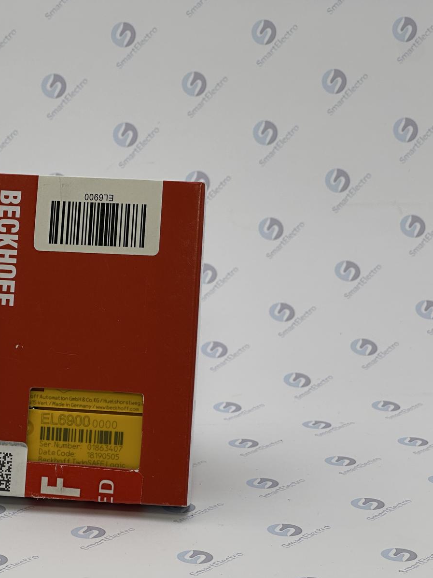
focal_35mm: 103
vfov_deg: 19.1
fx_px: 1718
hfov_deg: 14.3
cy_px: 289
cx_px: 71
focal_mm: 9
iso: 32
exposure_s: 1/257
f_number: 2.8
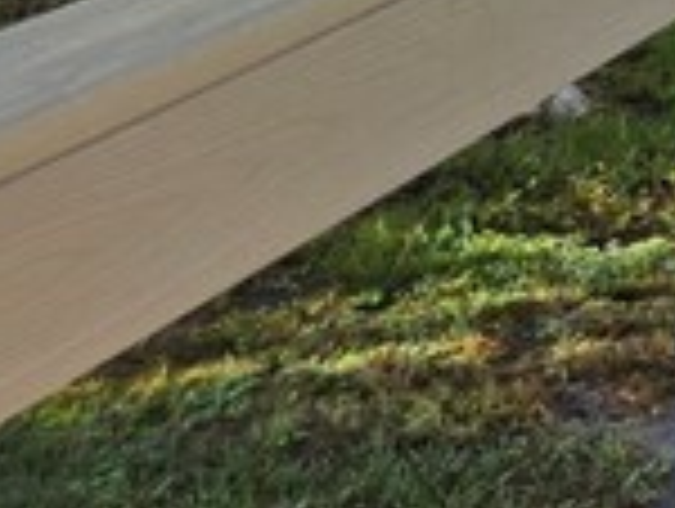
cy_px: -562
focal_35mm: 157
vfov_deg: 8.9
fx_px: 3066
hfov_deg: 9.5
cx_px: 2110
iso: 12
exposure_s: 1/275
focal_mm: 6.3
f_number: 1.7
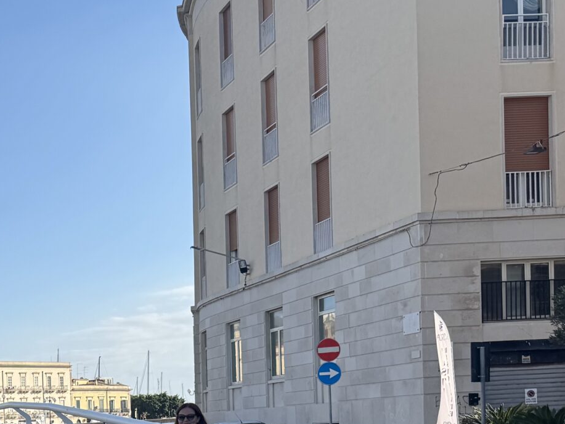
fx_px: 1094
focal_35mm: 67
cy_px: 487
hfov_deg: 25.6
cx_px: -134
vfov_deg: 20.7
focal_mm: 6.76
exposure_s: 1/3802
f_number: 1.78
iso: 80
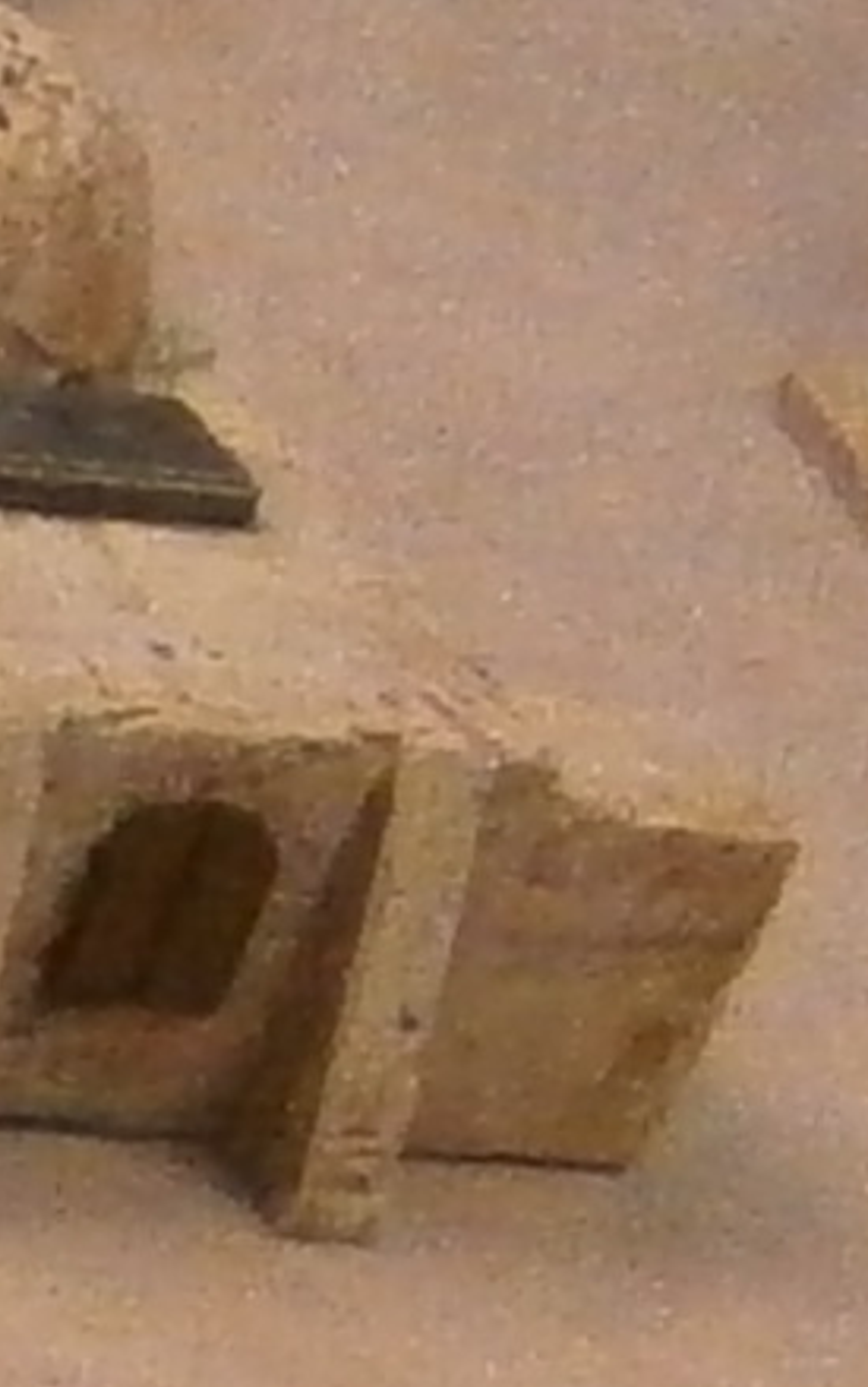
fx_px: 10165
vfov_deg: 7.3
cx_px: -3908
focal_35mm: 269
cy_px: 3482
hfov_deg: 4.1
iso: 400
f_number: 2.8
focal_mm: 4.7
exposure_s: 1/160
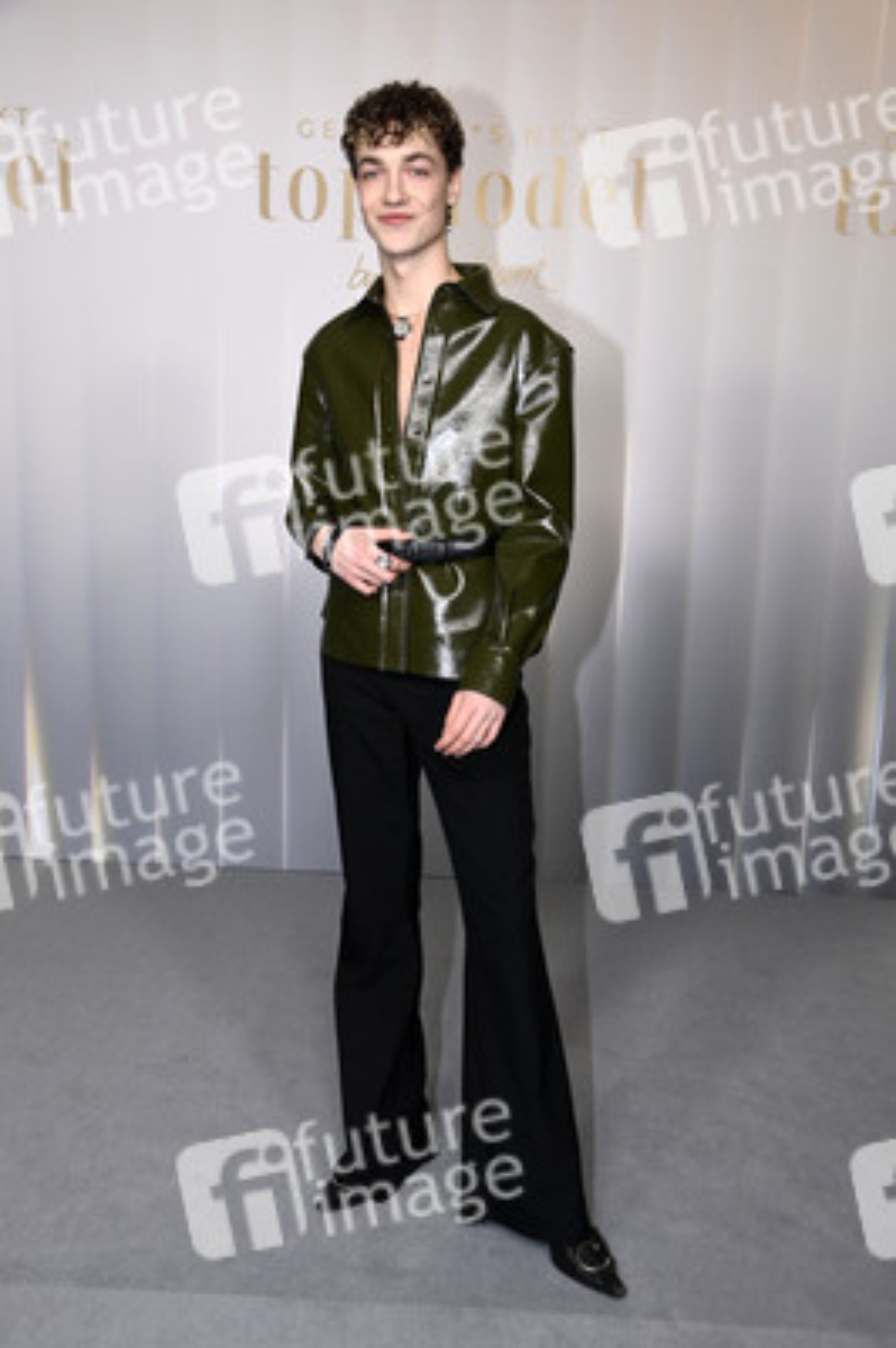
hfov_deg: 35.0
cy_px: 674
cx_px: 448
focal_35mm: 38
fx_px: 1421
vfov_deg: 50.7
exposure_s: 1/250
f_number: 5.6
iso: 1000
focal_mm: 38
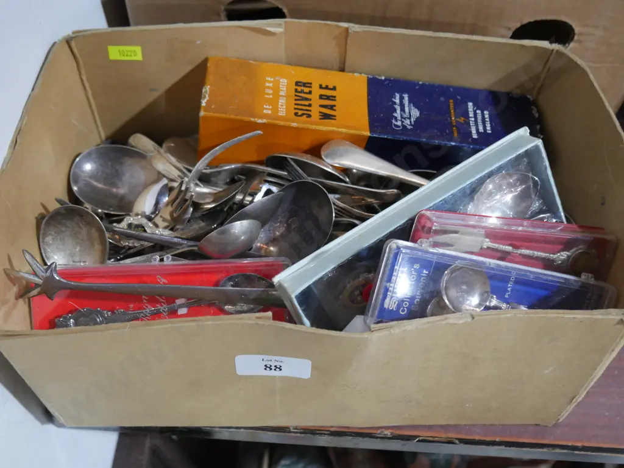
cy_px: 234
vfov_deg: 36.0
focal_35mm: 40
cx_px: 312
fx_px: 721
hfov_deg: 46.8
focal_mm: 20
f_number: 4.4
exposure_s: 1/60
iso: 2000
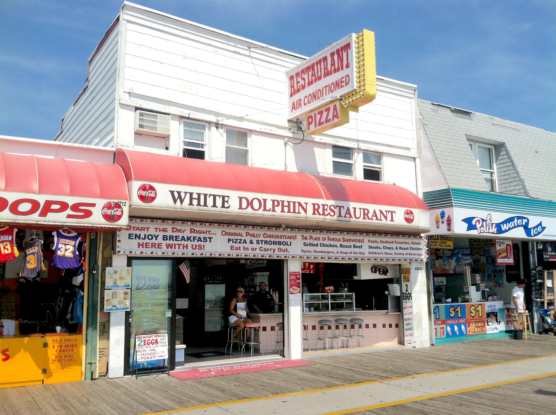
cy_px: 208
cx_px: 278
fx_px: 561
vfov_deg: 40.6
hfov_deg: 52.7
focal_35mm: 35
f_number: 2.8
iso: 80
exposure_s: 1/1875
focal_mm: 3.85
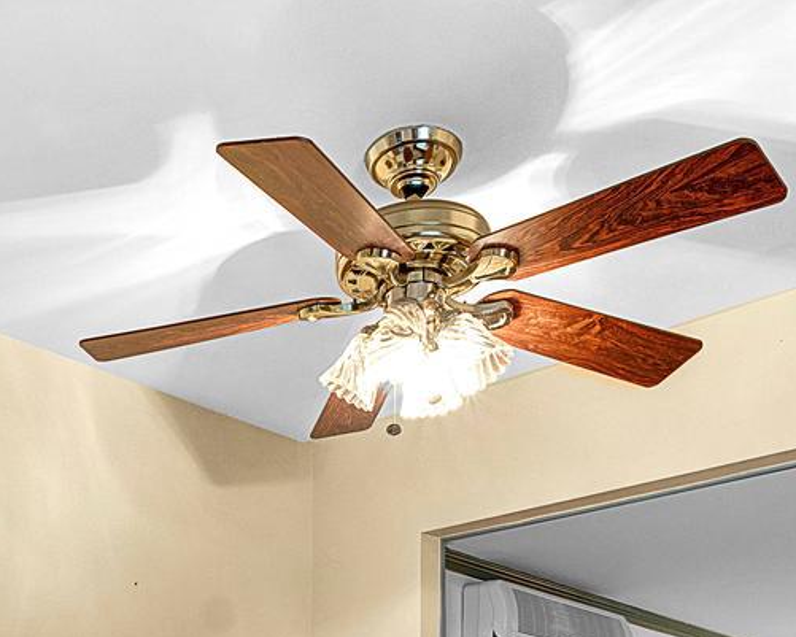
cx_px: 187
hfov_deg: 39.1
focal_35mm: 46
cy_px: 763
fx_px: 1084
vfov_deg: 28.5
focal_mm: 12
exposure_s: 1/5
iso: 400
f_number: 8
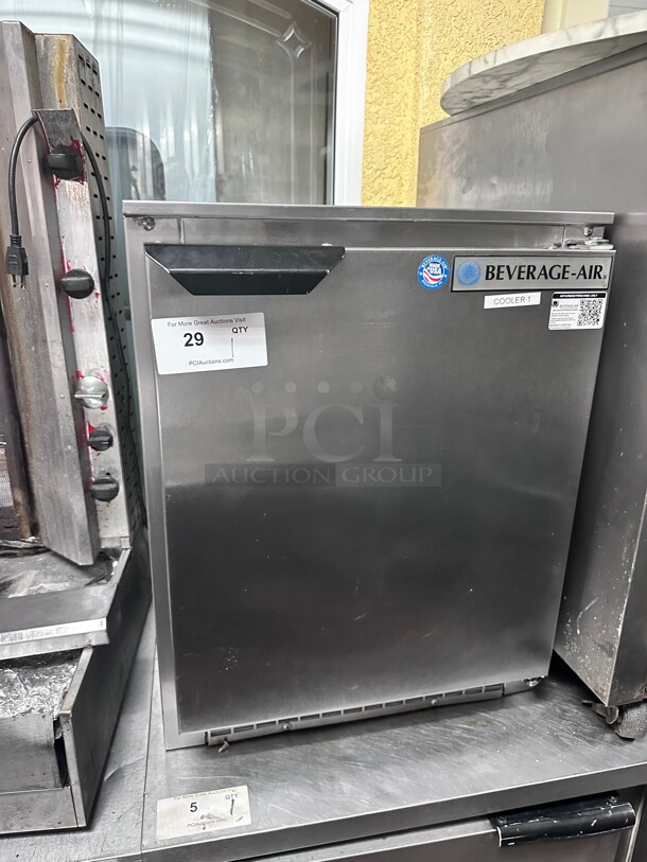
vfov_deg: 71.6
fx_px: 598
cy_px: 431
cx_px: 324
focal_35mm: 24
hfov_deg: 56.8
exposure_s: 1/60
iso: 640
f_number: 1.78
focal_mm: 6.86
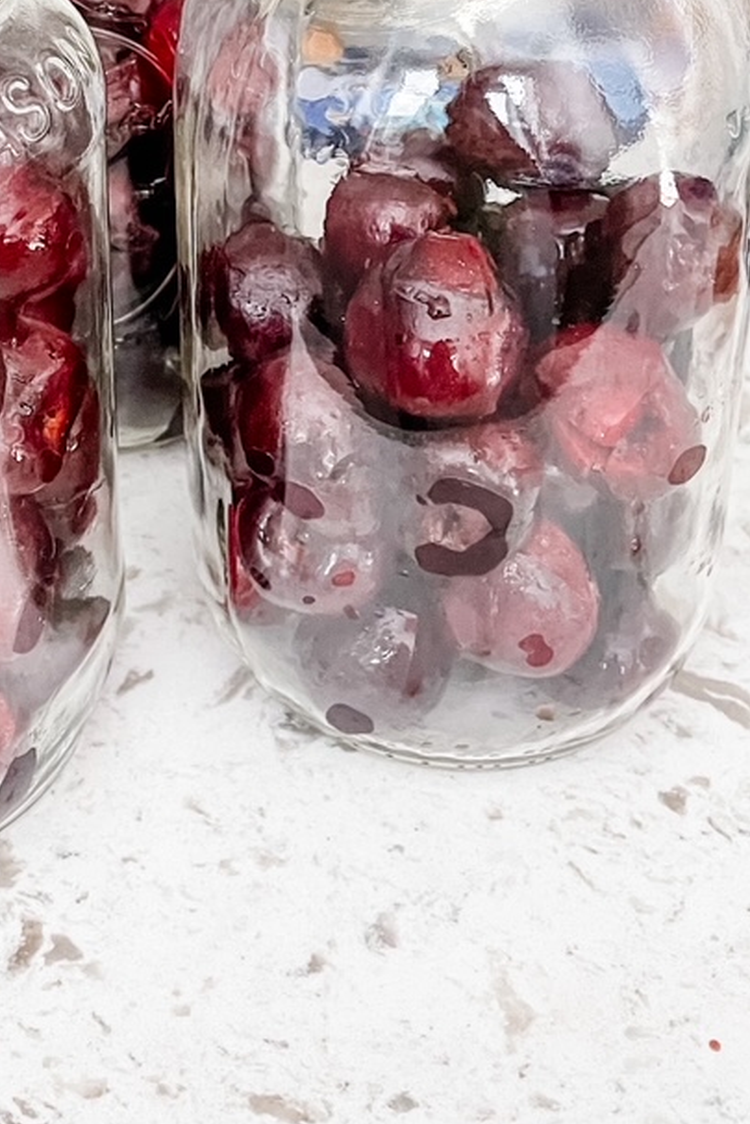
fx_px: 1780
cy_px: 76
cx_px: 131
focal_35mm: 57
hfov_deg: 23.4
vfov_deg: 32.9
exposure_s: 1/60
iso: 125
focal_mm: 4.2
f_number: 1.6
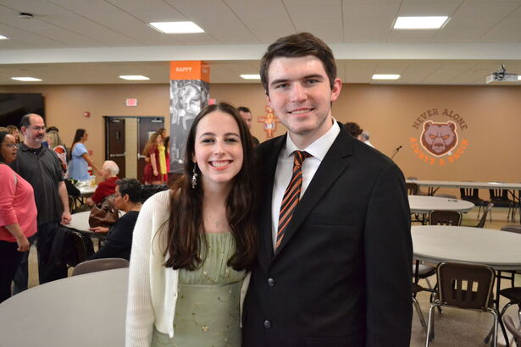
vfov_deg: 40.0
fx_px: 478
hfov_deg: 57.2
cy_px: 174
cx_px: 260
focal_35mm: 33
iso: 3200
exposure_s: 1/250
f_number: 4
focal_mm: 22
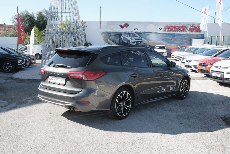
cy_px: 77
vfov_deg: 36.0
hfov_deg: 51.9
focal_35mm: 37
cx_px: 115
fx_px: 236
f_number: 9
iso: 160
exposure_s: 1/100
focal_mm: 24.9
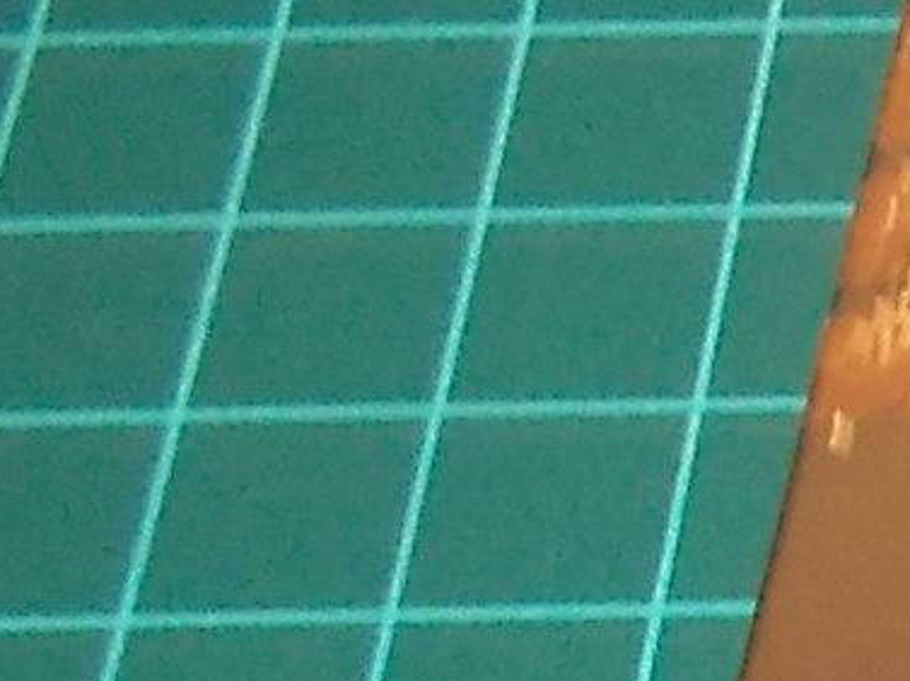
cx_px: 2689
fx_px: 4596
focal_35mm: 175
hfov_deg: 9.2
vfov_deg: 8.1
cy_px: 1362
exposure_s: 1/30
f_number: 3.3
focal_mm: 4.1
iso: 200
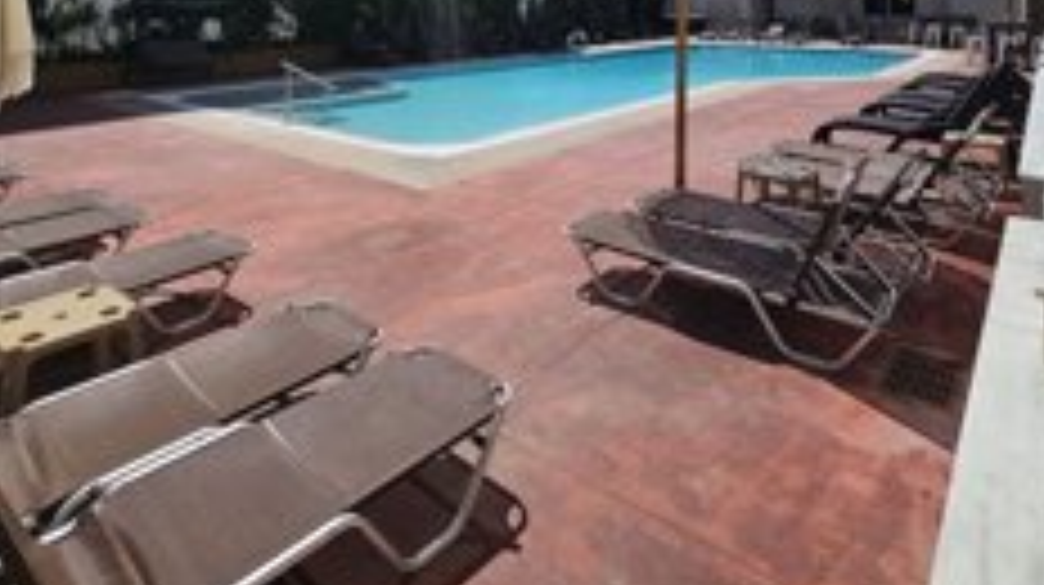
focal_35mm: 22
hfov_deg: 81.2
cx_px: 513
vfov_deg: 43.9
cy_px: 0
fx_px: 608
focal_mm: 2.2
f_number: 2.2
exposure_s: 1/4591
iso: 50
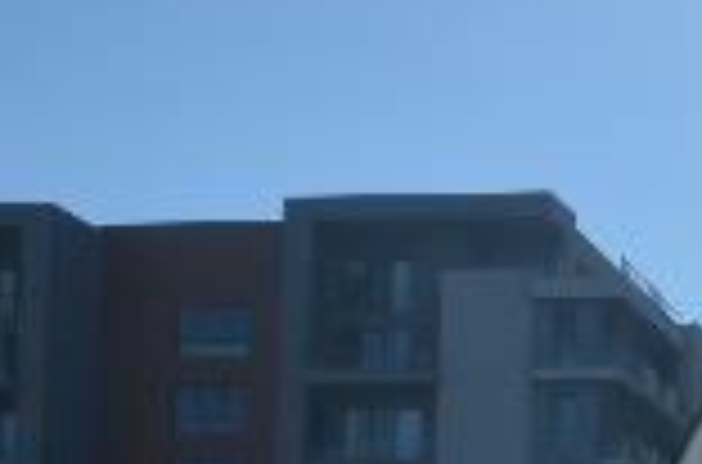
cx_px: 990
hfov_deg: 15.4
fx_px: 2434
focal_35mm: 125
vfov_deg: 10.6
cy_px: 640
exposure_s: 1/500
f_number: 11
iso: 100
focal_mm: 13
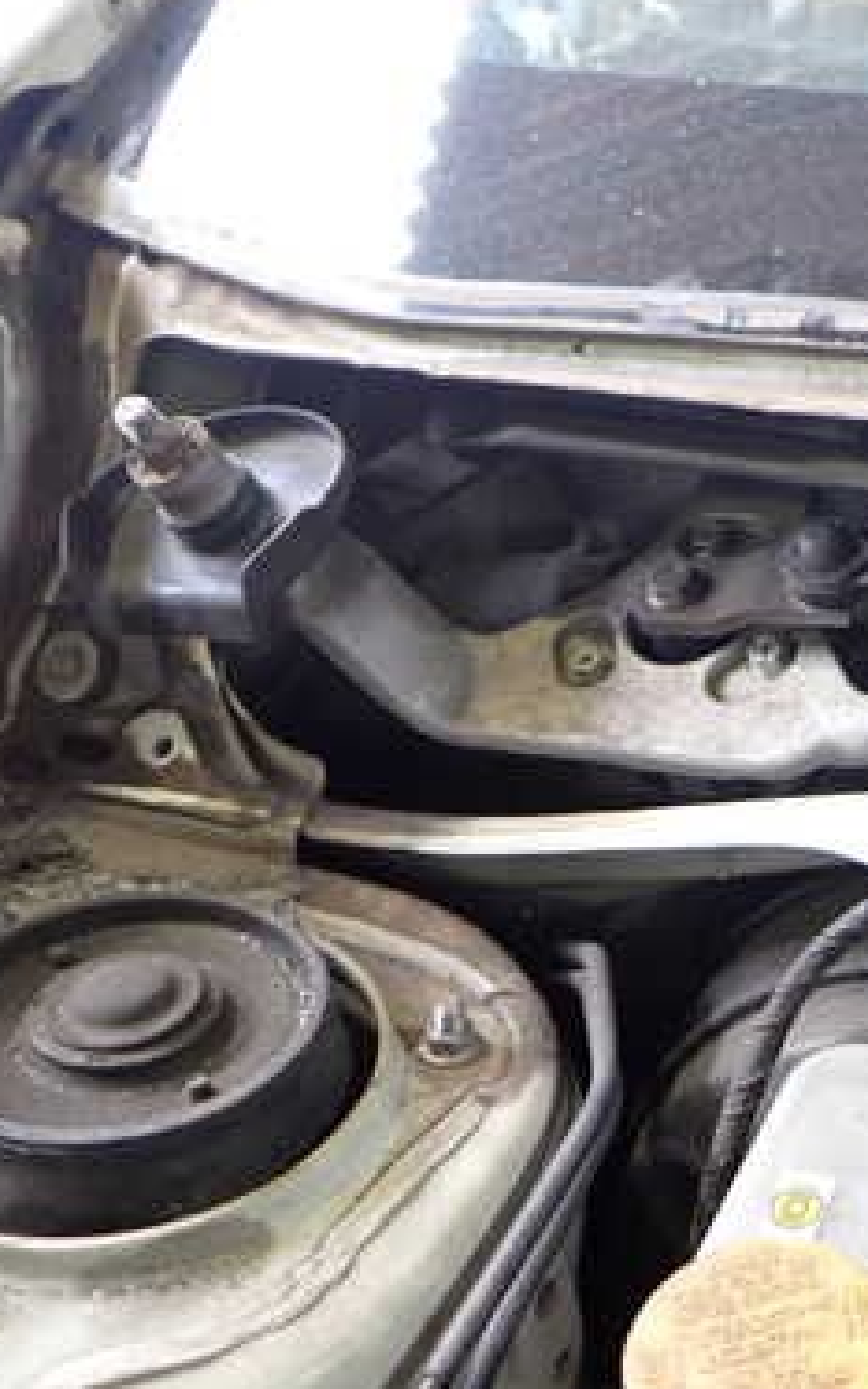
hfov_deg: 23.7
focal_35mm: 51
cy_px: 605
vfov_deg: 39.5
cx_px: 968
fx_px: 1929
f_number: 2.3
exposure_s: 1/40
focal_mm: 5.4
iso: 200
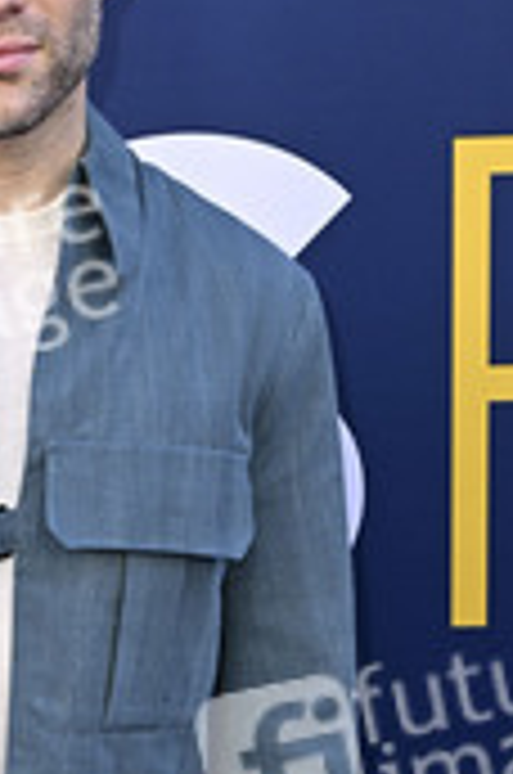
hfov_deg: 14.4
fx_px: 1996
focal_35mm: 93
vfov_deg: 21.9
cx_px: 18
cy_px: 518
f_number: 5.6
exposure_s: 1/200
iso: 400
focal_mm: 40
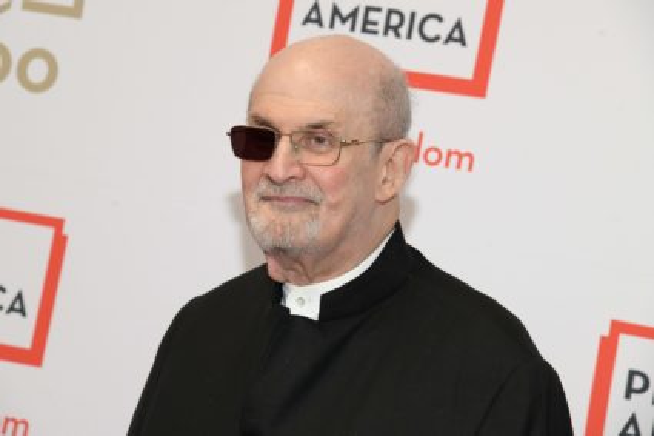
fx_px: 1907
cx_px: 327
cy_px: 218
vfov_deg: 13.0
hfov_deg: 19.5
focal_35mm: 105
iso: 800
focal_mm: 105
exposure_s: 1/200
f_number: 6.3
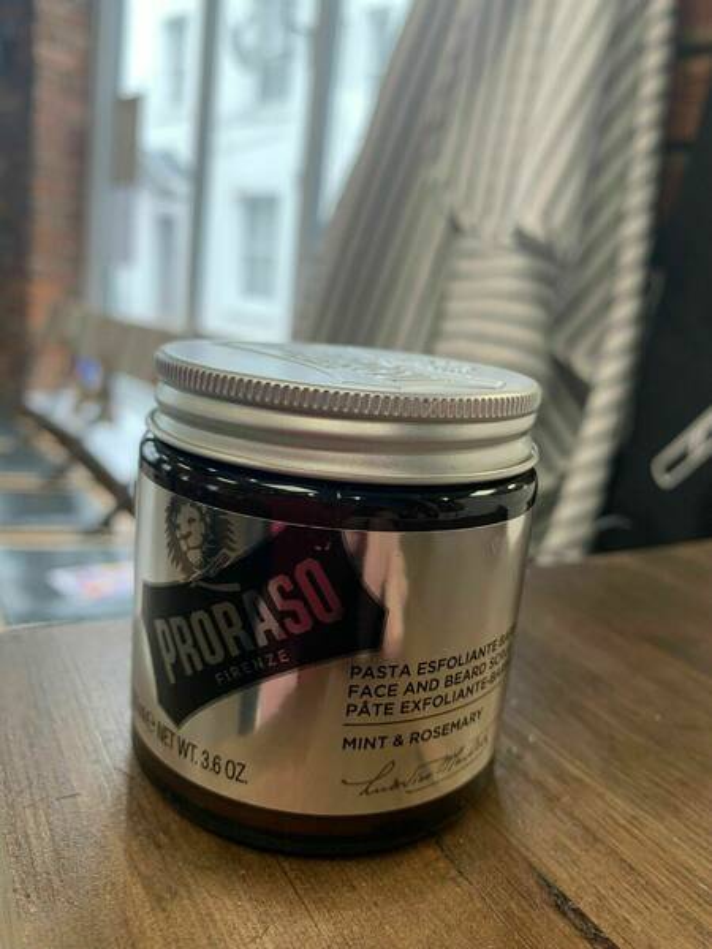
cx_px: 356
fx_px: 713
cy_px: 474
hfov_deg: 53.1
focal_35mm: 26
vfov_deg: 67.3
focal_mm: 4.25
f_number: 1.8
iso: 40
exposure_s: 1/107
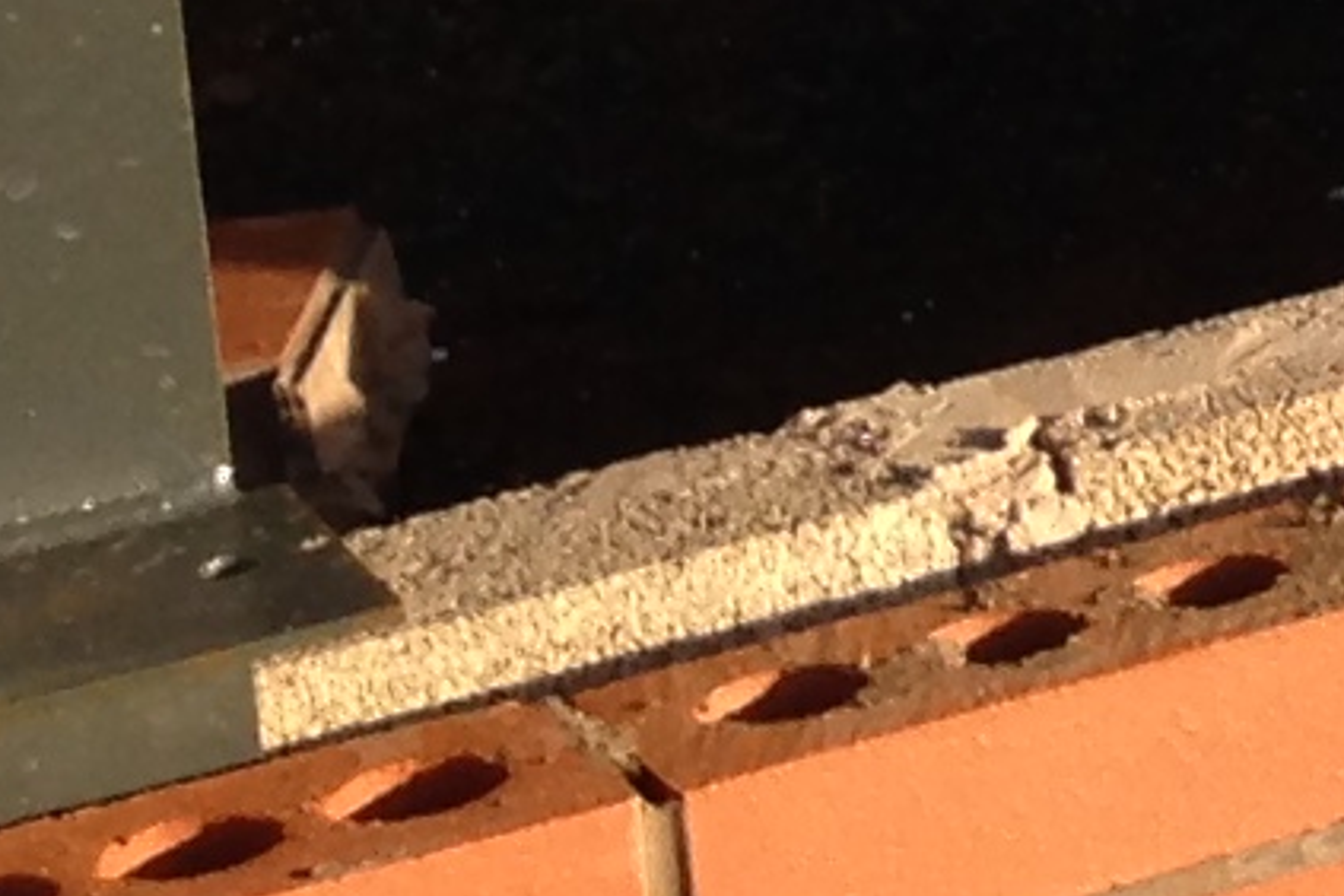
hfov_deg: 6.5
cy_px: -1388
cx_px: 4988
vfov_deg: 5.0
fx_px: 9893
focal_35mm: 265
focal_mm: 4.12
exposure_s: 1/563
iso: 50
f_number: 2.4
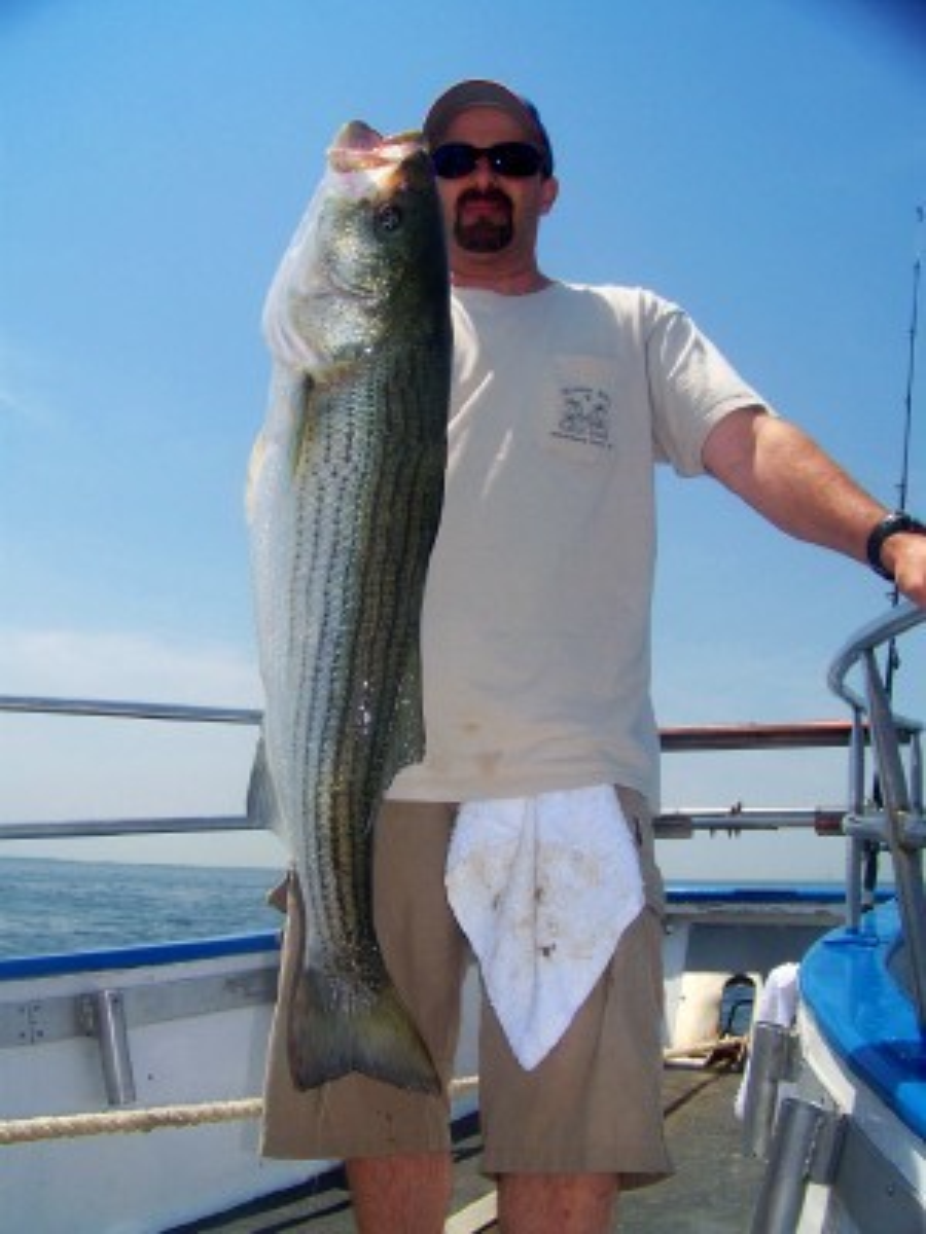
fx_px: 1284
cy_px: 617
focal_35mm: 36
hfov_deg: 39.7
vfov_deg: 51.4
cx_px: 463
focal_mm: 5.85
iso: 64
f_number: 4
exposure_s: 1/800
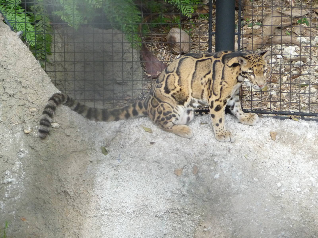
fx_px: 1635
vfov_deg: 8.3
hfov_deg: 11.1
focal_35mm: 178
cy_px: 119
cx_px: 159
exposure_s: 1/50
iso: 400
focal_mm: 30.5
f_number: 4.8
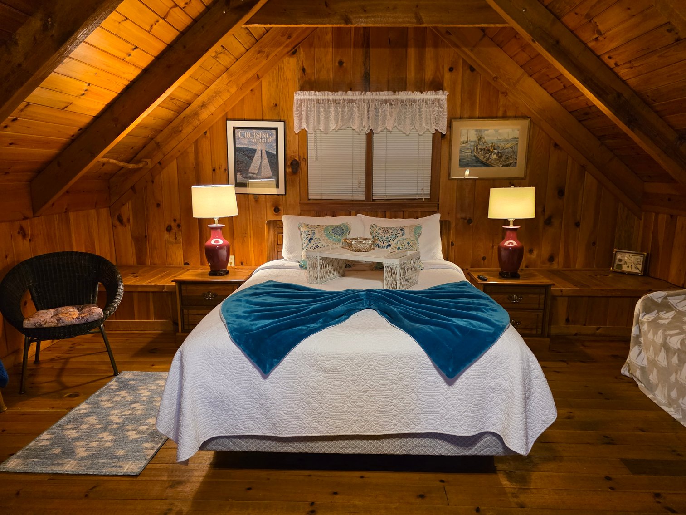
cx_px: 343
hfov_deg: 73.9
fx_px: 456
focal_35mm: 23
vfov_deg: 58.9
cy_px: 258
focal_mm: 6.3
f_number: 1.7
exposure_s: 1/120
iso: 1250
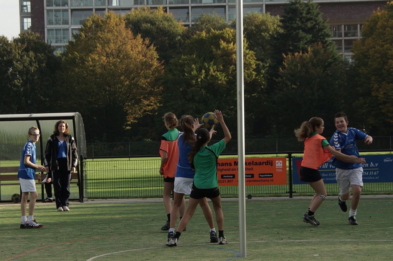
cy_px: 130
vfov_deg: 16.5
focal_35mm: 82
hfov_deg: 24.6
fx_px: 900
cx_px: 196
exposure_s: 1/640
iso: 200
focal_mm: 55
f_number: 5.6
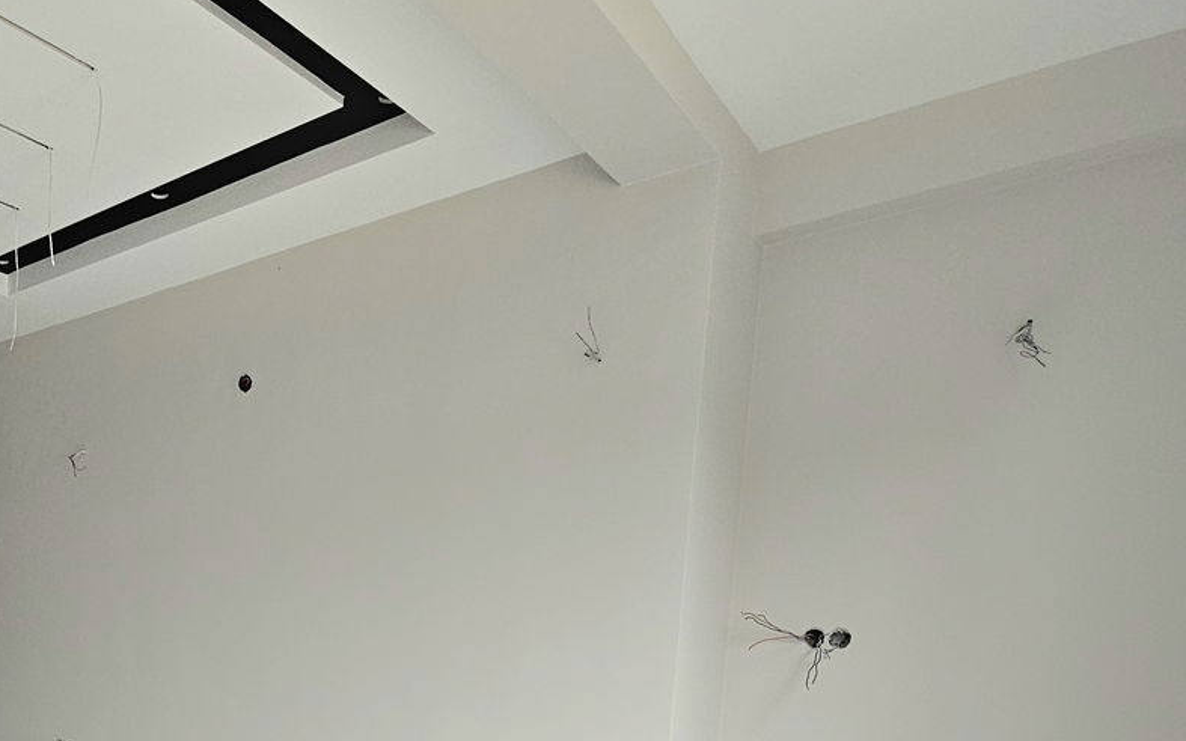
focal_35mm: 28
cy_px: 801
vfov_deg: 37.7
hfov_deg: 59.4
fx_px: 905
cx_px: 185
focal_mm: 2.2
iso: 200
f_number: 2.2
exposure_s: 1/70.9
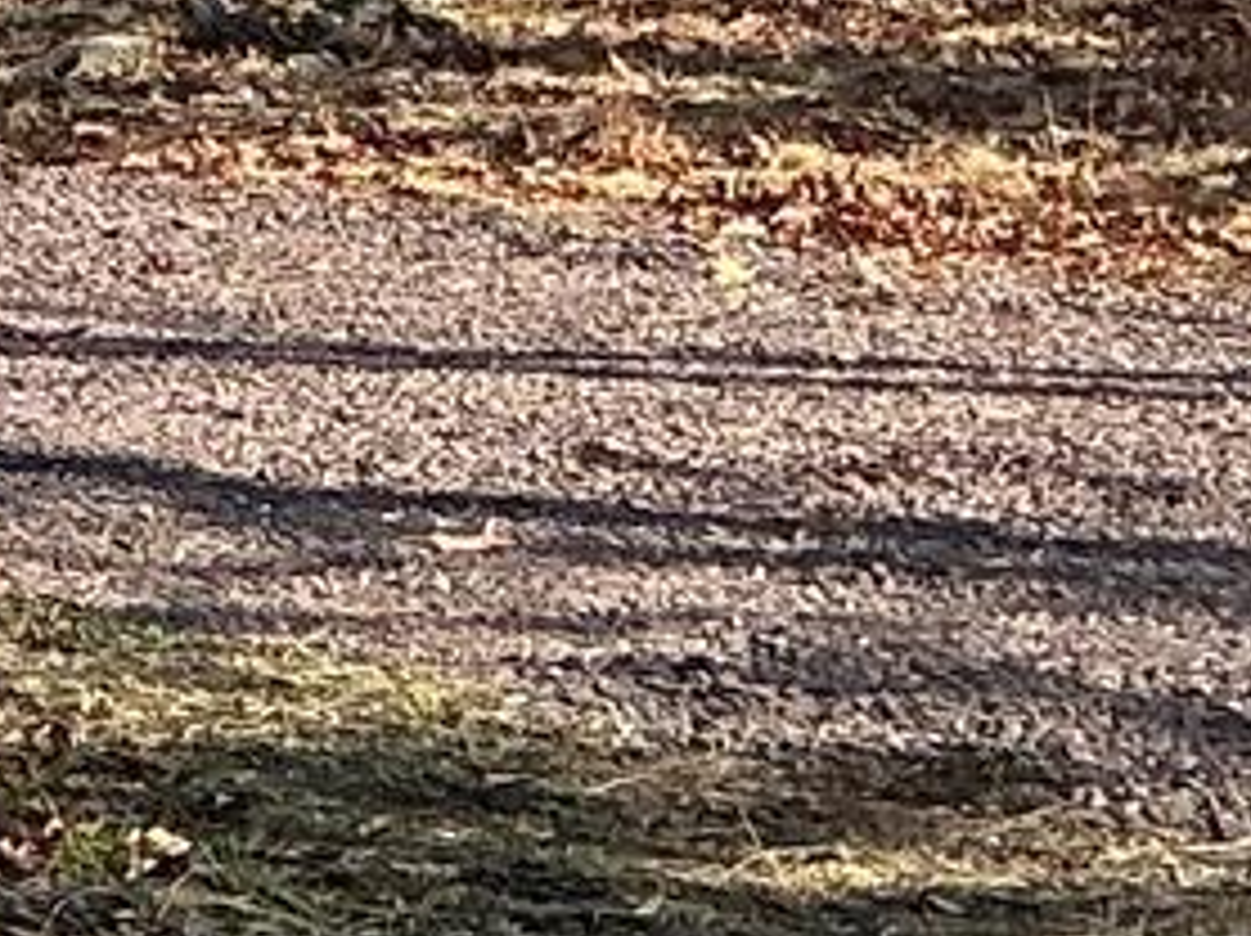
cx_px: -2372
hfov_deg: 8.1
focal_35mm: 214
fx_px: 7727
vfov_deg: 6.9
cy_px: 472
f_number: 1.8
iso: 25
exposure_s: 1/883
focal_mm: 3
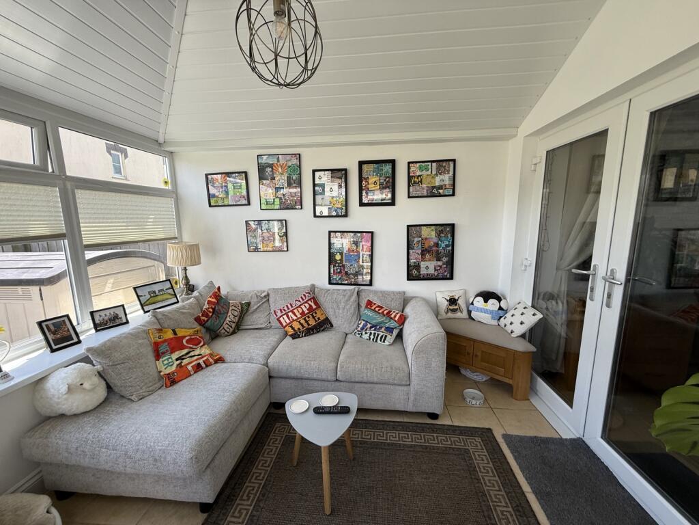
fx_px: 283
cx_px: 350
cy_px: 262
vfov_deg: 85.7
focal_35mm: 14
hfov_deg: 102.1
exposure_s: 1/155
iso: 50
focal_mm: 2.22
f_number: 2.2
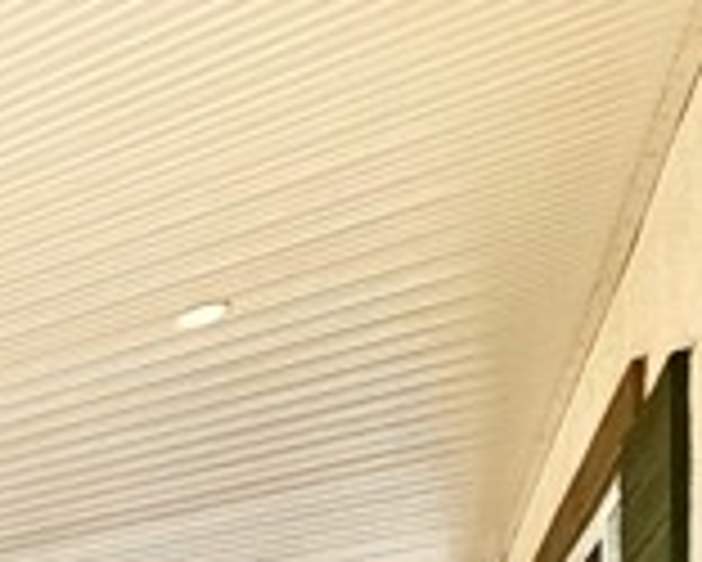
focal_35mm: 56
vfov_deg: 21.3
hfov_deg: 20.2
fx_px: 1164
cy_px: 917
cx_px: -644
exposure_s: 1/864
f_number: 2.2
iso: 20
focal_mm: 2.22
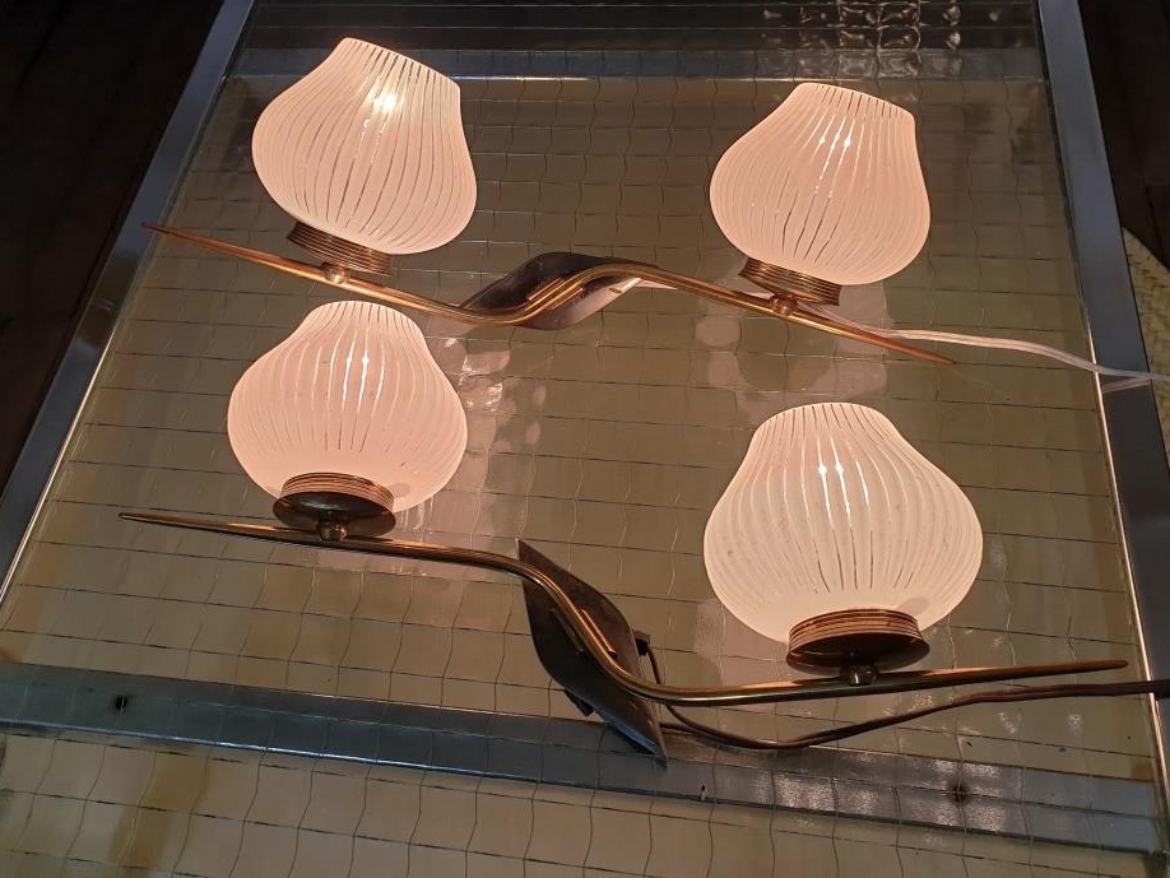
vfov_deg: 48.2
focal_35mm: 29
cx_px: 544
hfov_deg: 61.6
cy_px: 390
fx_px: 980
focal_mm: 4.3
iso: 80
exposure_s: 1/100
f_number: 2.4
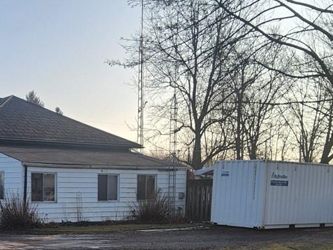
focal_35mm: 55
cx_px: 84
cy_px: 233
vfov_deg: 25.6
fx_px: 529
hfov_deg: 34.2
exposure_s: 1/720
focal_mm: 3.08
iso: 32
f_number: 2
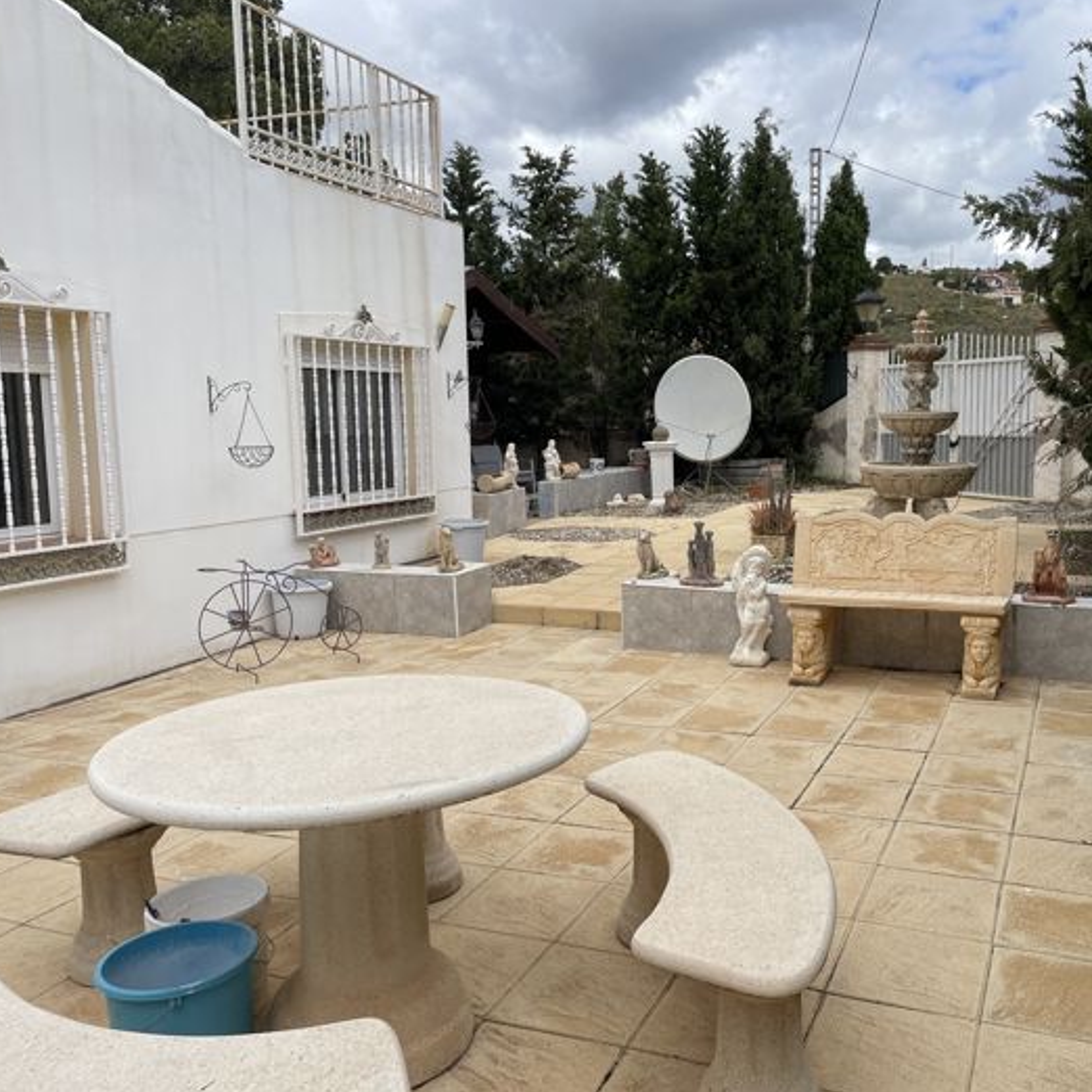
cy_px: 546
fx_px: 1106
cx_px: 693
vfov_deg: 52.5
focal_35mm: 31
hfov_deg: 51.9
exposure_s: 1/3205
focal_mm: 4.2
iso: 32
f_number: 1.6
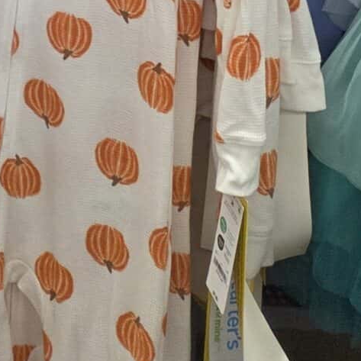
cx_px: -338
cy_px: -599
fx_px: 1298
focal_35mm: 110
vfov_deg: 11.7
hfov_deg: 13.7
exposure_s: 1/120
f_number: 1.8
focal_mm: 5.4
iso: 200
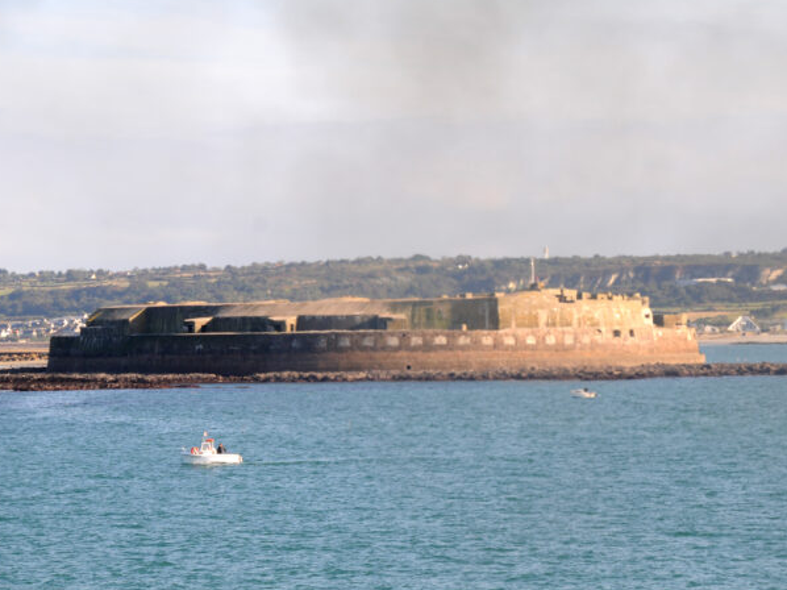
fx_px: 3363
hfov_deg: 13.3
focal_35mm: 148
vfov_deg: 10.0
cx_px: 496
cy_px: 275
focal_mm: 80
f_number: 8
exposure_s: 1/250
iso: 200
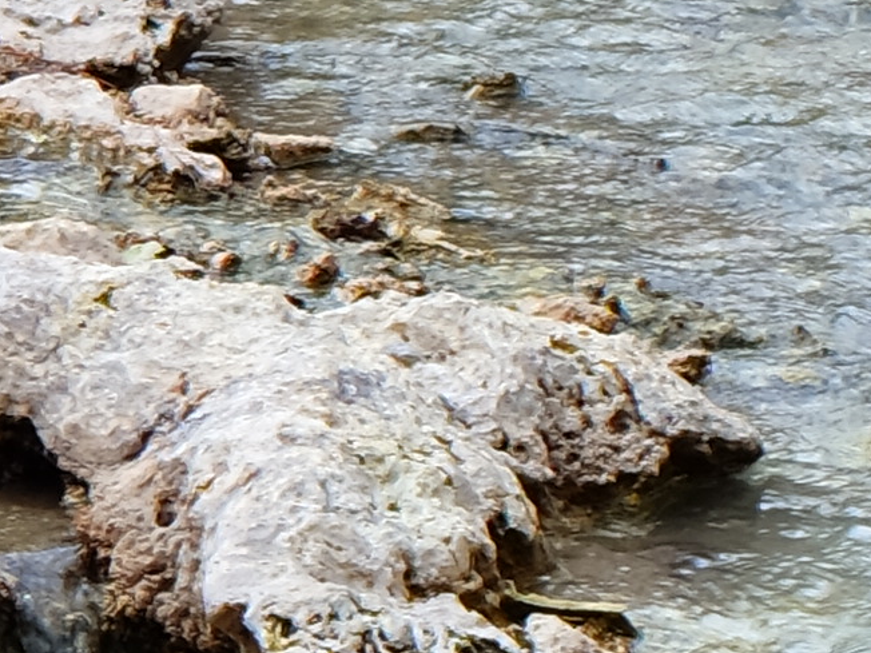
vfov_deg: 3.5
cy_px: -5
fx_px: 10719
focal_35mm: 426
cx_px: -1205
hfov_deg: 4.5
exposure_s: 1/60
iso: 200
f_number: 11
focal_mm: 39
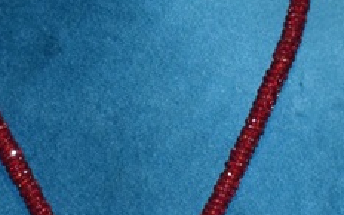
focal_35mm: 230
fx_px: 2153
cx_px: 105
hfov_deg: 9.1
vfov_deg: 5.7
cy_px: 230
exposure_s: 1/60
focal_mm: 29
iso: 1400
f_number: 4.2
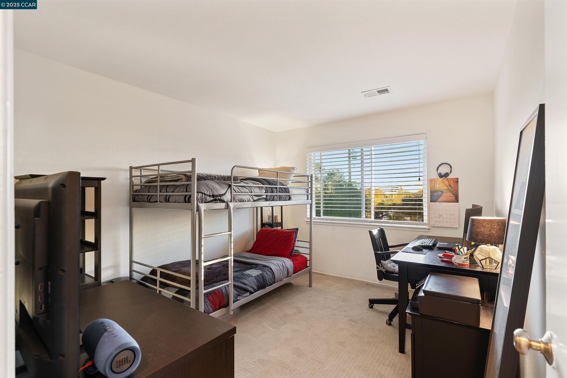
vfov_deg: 73.7
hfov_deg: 96.7
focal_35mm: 16
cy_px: 189
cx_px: 284
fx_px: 252
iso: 100
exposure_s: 1.6
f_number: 5.6
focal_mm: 16
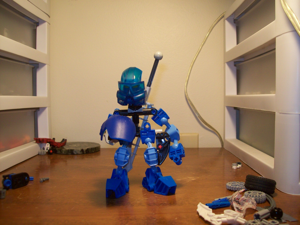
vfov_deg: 39.7
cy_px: 112
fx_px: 312
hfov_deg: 51.4
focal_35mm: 36
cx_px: 150
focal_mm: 6
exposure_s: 1/64
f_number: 2.7
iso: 80
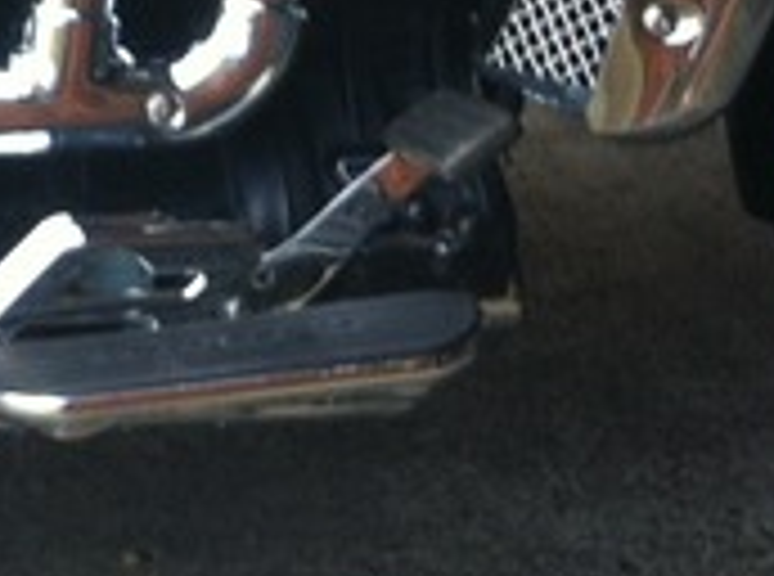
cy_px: -279
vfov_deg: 8.8
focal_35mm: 163
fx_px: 3634
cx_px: -171
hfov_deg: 11.9
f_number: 2.8
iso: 80
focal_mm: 3.85
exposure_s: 1/40
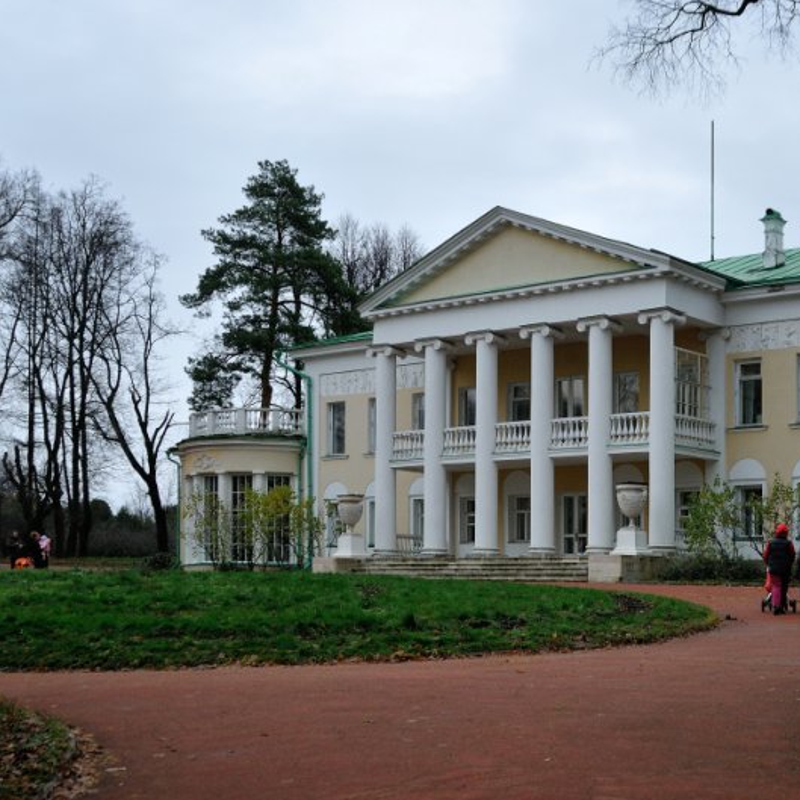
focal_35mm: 52
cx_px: 582
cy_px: 427
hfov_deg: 32.3
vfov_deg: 32.8
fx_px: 1360
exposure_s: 1/320
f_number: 5
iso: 500
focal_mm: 24
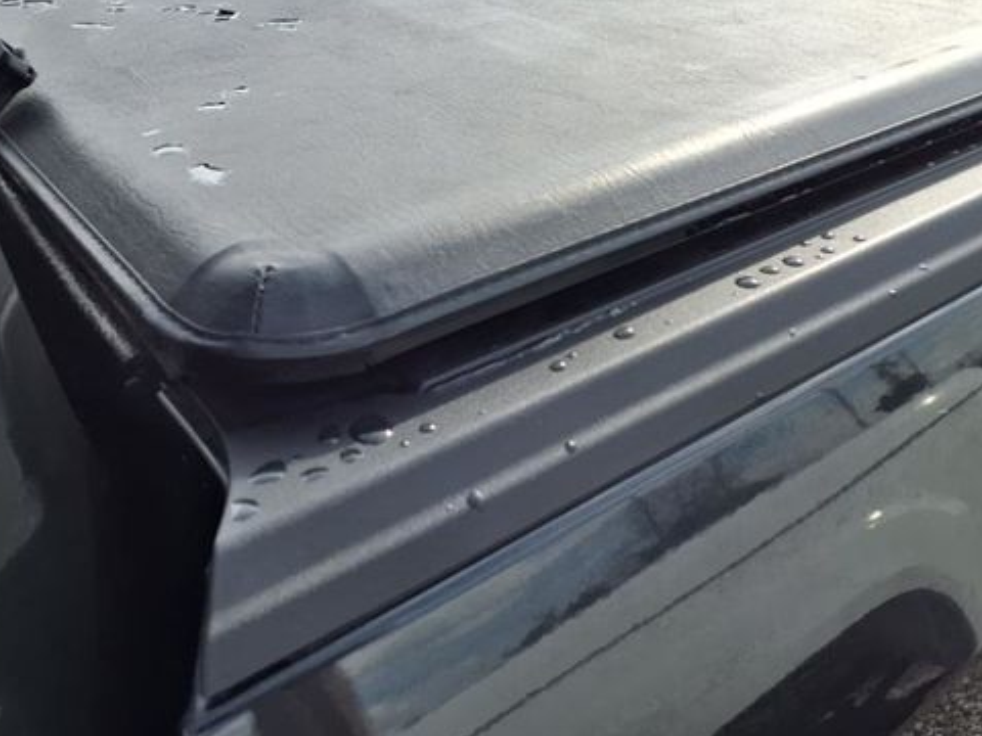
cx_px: 591
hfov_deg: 51.0
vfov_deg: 39.2
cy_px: 251
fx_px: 1021
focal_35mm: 36
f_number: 1.9
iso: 40
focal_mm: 3.58
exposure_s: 1/833
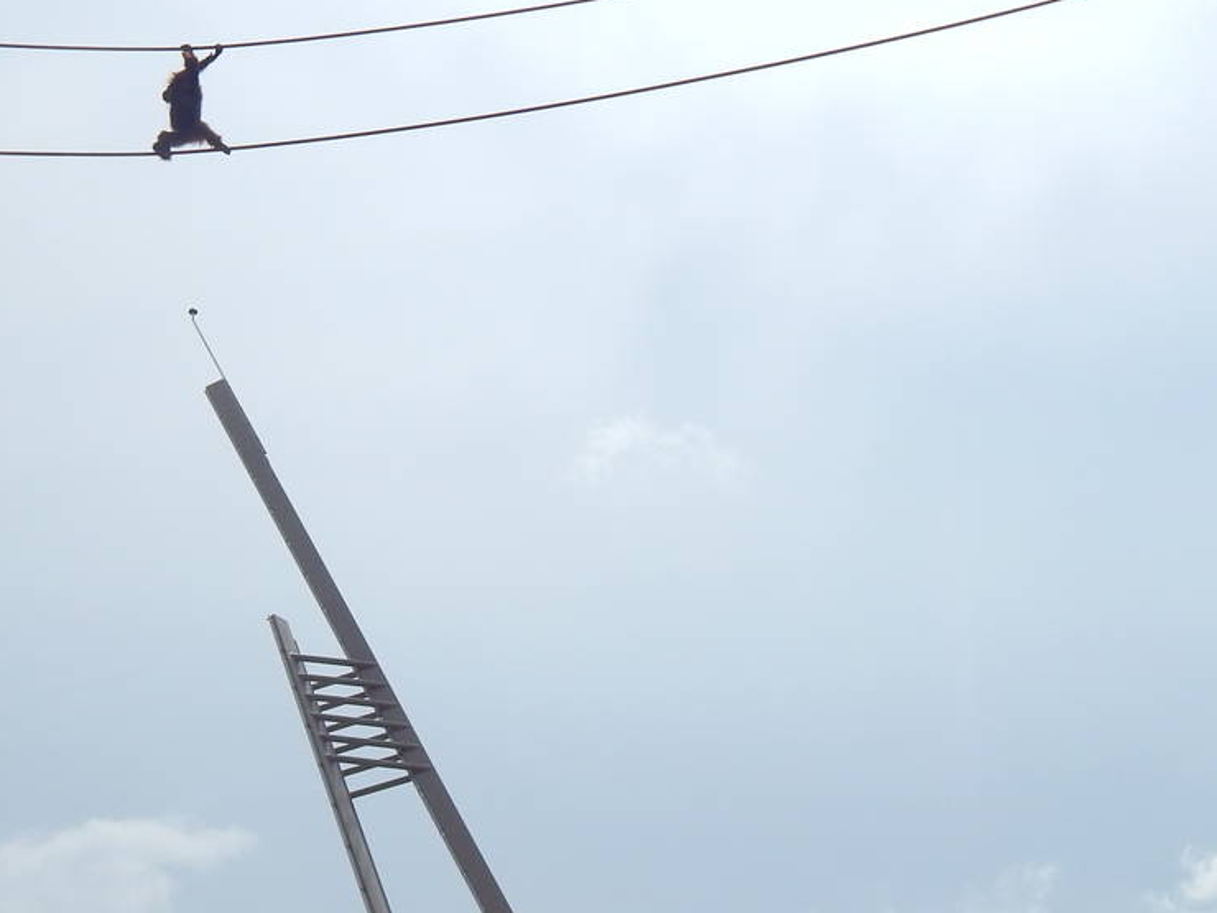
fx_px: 2356
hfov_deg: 29.0
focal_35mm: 67
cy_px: 651
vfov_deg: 21.8
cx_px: 574
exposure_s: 1/1250
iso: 125
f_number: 6.5
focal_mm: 5.6
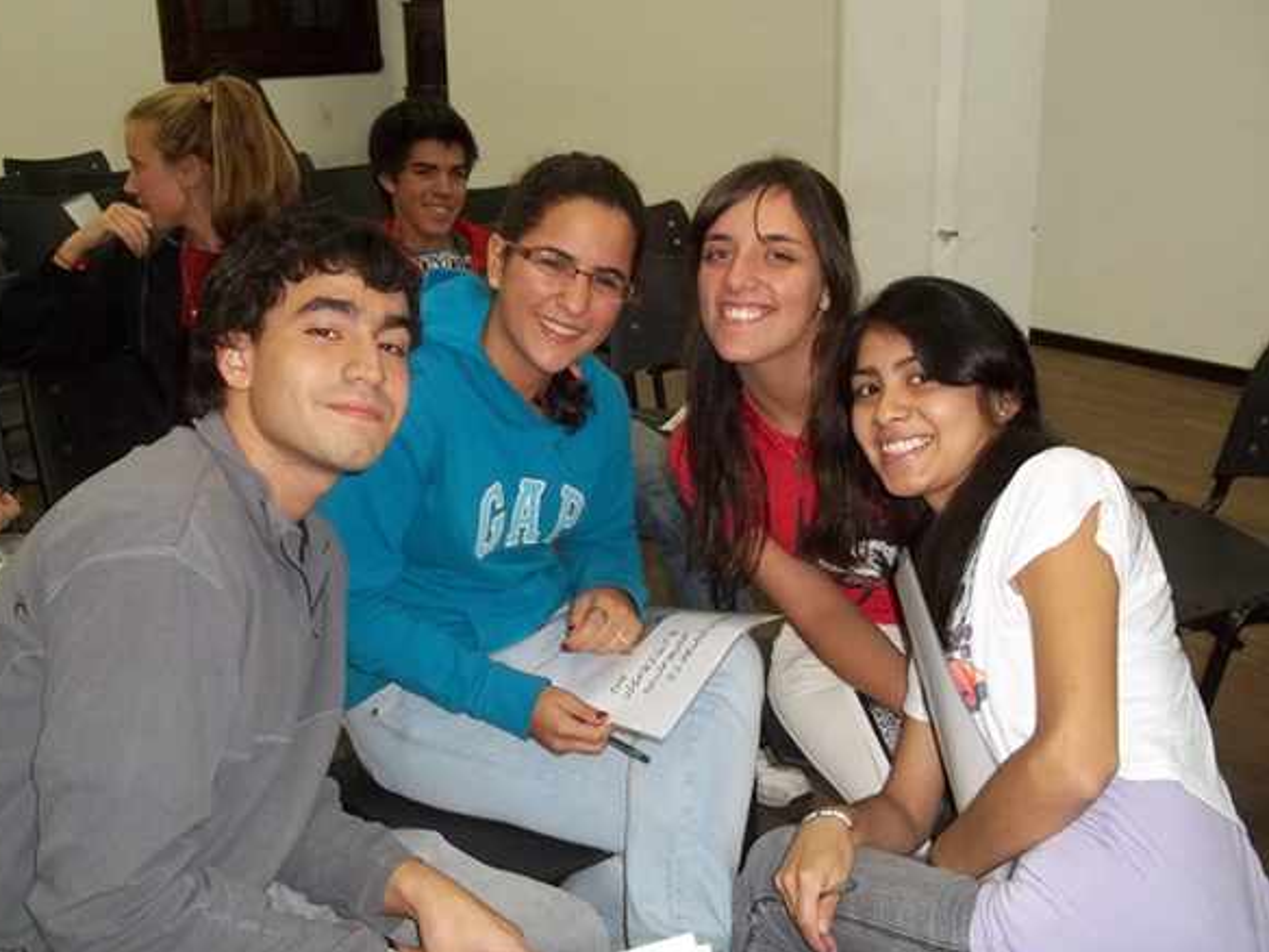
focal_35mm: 37
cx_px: 619
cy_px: 487
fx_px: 1356
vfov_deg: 38.7
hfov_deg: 50.1
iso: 160
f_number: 3.1
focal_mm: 6.5
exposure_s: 1/30
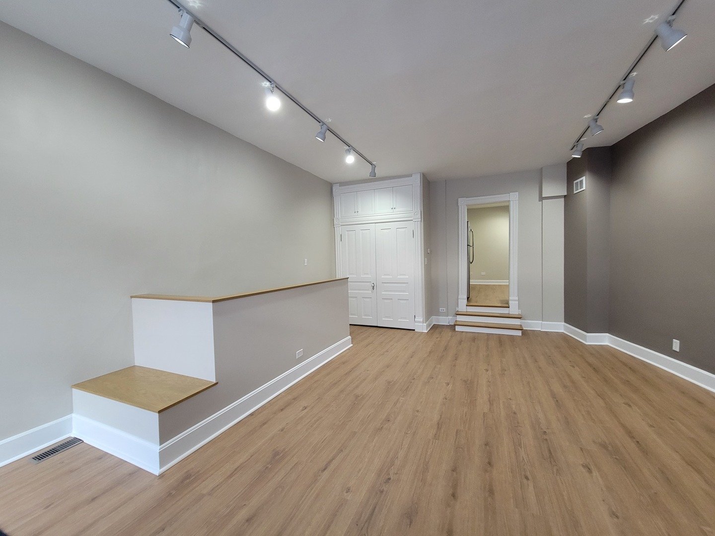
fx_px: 269
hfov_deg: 106.2
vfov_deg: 89.9
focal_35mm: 13
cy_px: 268
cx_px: 358
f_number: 2.2
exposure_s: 1/30
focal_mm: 2.2
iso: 320
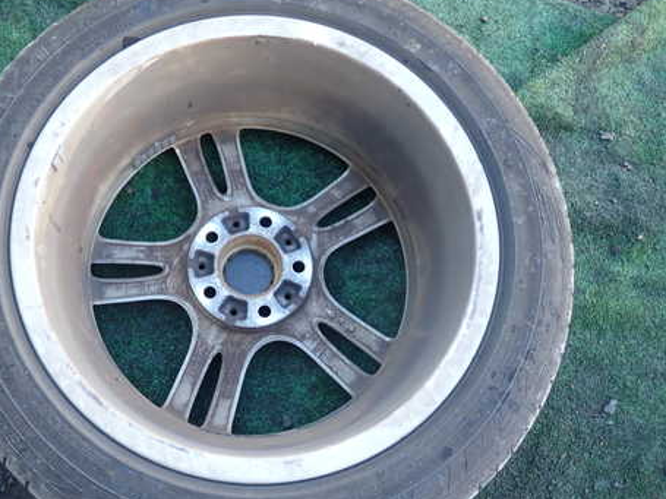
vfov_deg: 42.9
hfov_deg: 54.6
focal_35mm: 33
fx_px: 635
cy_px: 272
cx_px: 240
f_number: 2
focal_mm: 4.5
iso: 100
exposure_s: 1/60
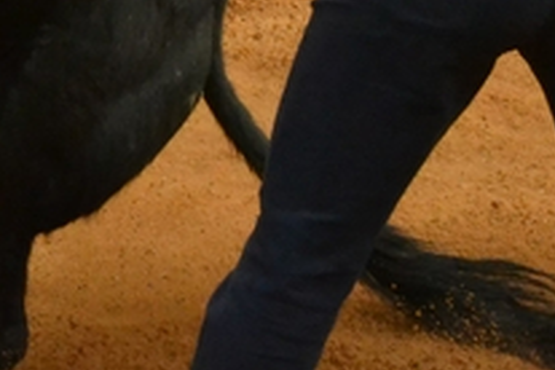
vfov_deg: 2.3
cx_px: -142
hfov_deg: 3.4
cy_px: -240
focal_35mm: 609
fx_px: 9387
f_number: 13
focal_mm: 105
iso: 3200
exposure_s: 1/2500
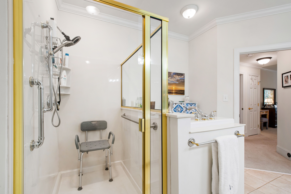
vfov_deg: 77.3
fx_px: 121
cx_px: 146
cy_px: 97
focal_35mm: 15
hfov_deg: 100.4
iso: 100
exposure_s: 1/5
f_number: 8
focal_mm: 10
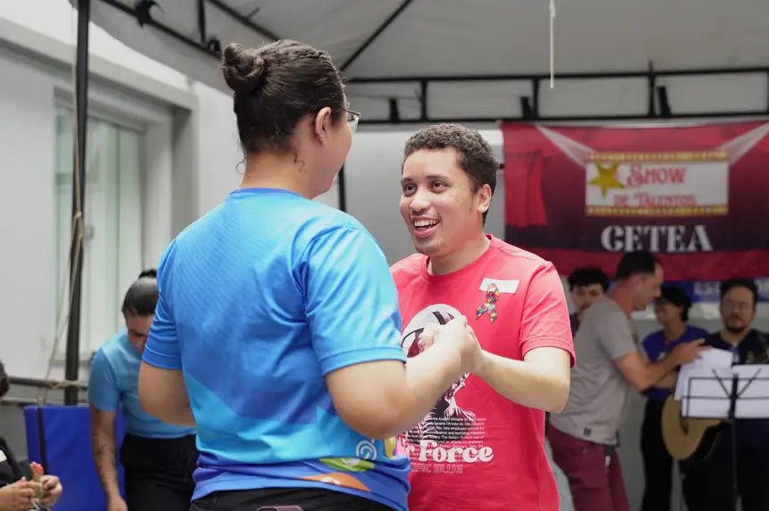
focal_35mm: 76
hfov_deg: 26.6
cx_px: 384
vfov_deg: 17.9
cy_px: 256
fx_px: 1626
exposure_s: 1/1000
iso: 640
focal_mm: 50.8
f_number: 3.5
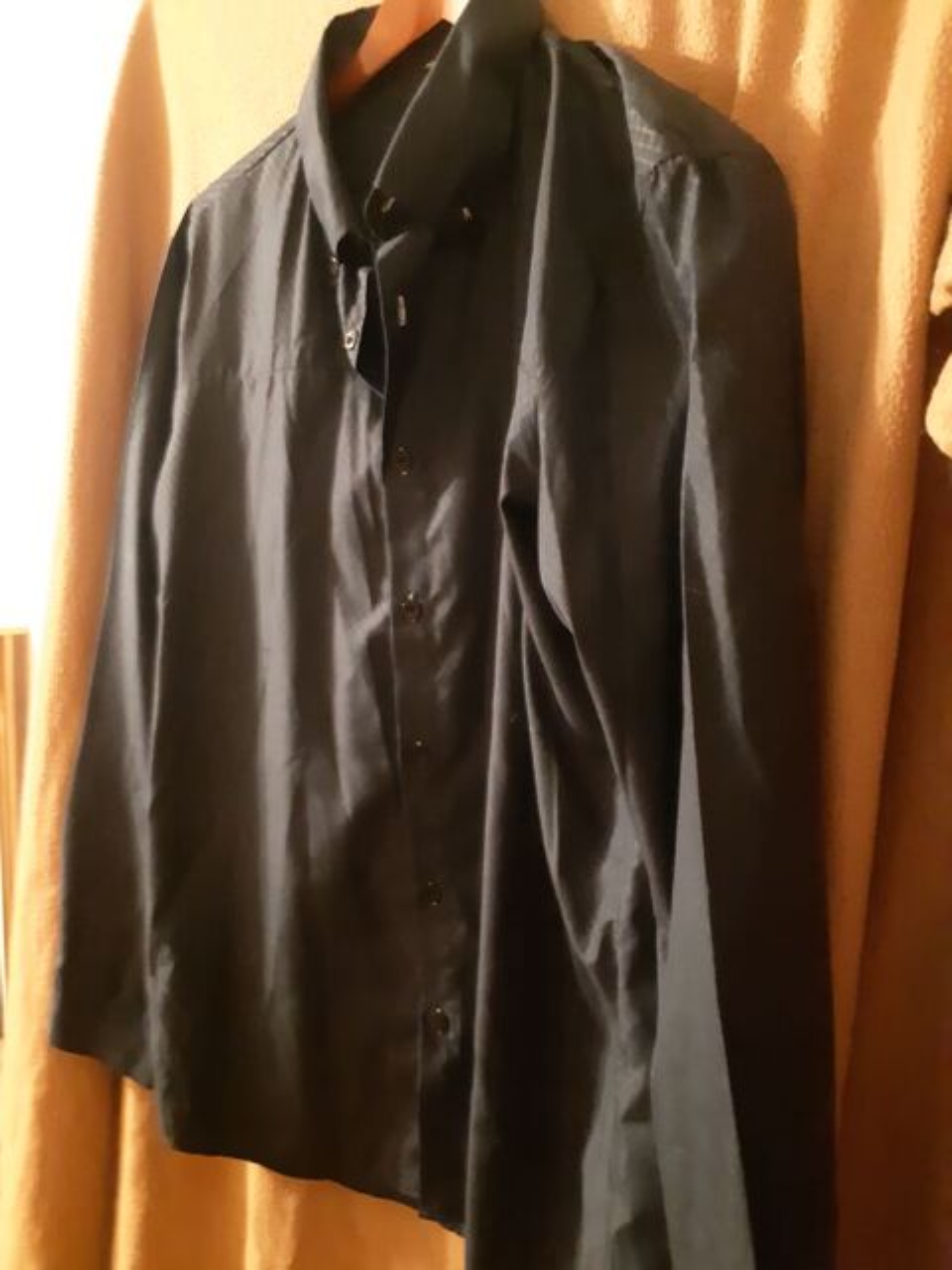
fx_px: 953
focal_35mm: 26
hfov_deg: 53.1
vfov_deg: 67.3
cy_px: 635
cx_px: 476
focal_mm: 3.93
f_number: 1.7
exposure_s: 1/10
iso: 1000
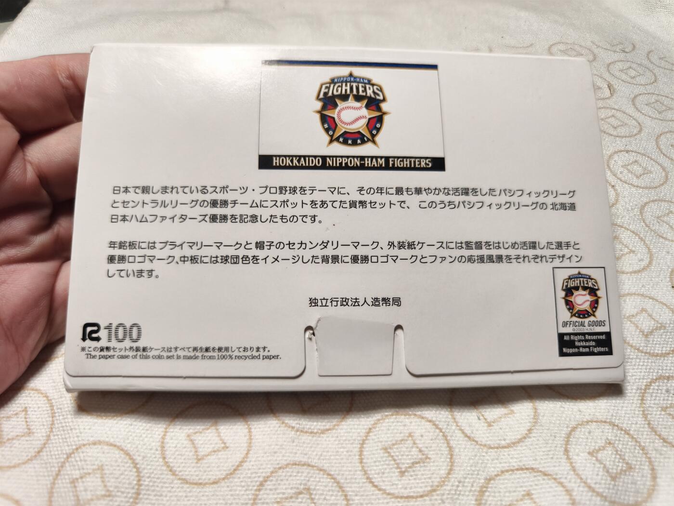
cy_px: 253
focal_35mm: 23
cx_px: 337
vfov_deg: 58.9
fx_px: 448
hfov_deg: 73.9
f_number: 1.75
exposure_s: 1/100
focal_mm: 8.67
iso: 62
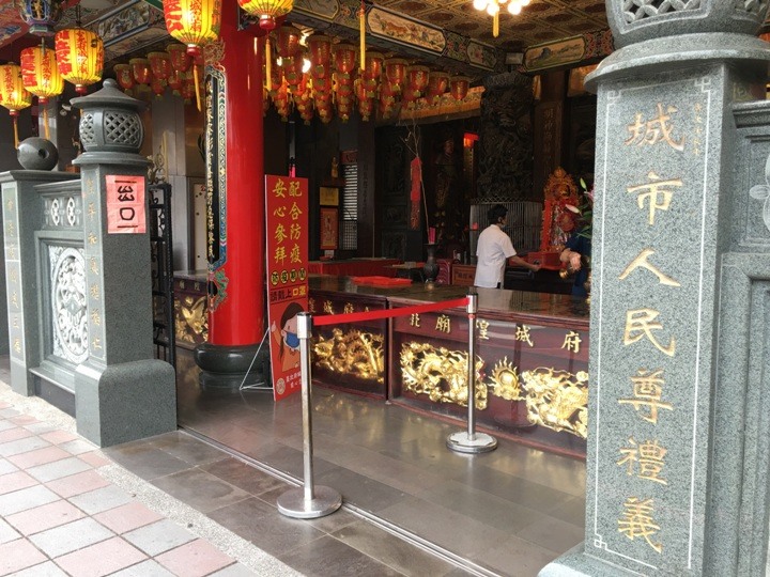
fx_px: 645
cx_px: 385
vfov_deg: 48.2
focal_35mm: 29
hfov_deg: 61.7
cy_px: 288
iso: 25
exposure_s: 1/40
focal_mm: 4.15
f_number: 2.2
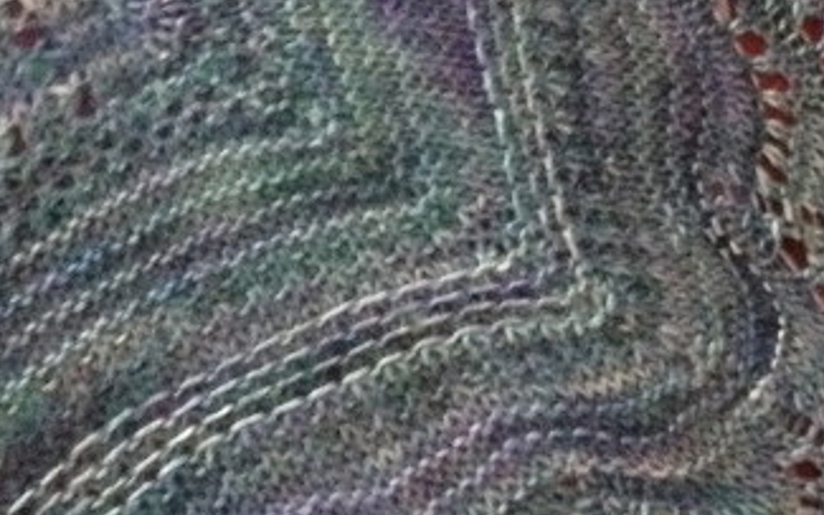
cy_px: -277
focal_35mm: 117
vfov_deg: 10.8
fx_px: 2627
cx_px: 507
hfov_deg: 17.8
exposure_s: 1/15
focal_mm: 4.28
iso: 800
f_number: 2.4
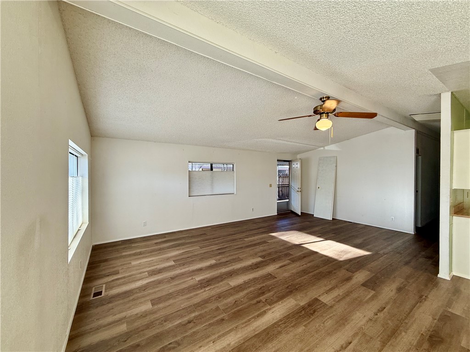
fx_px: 190
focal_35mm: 14
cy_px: 176
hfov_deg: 102.1
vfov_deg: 85.7
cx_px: 235
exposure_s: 1/120
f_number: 2.2
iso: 64
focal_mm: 2.22
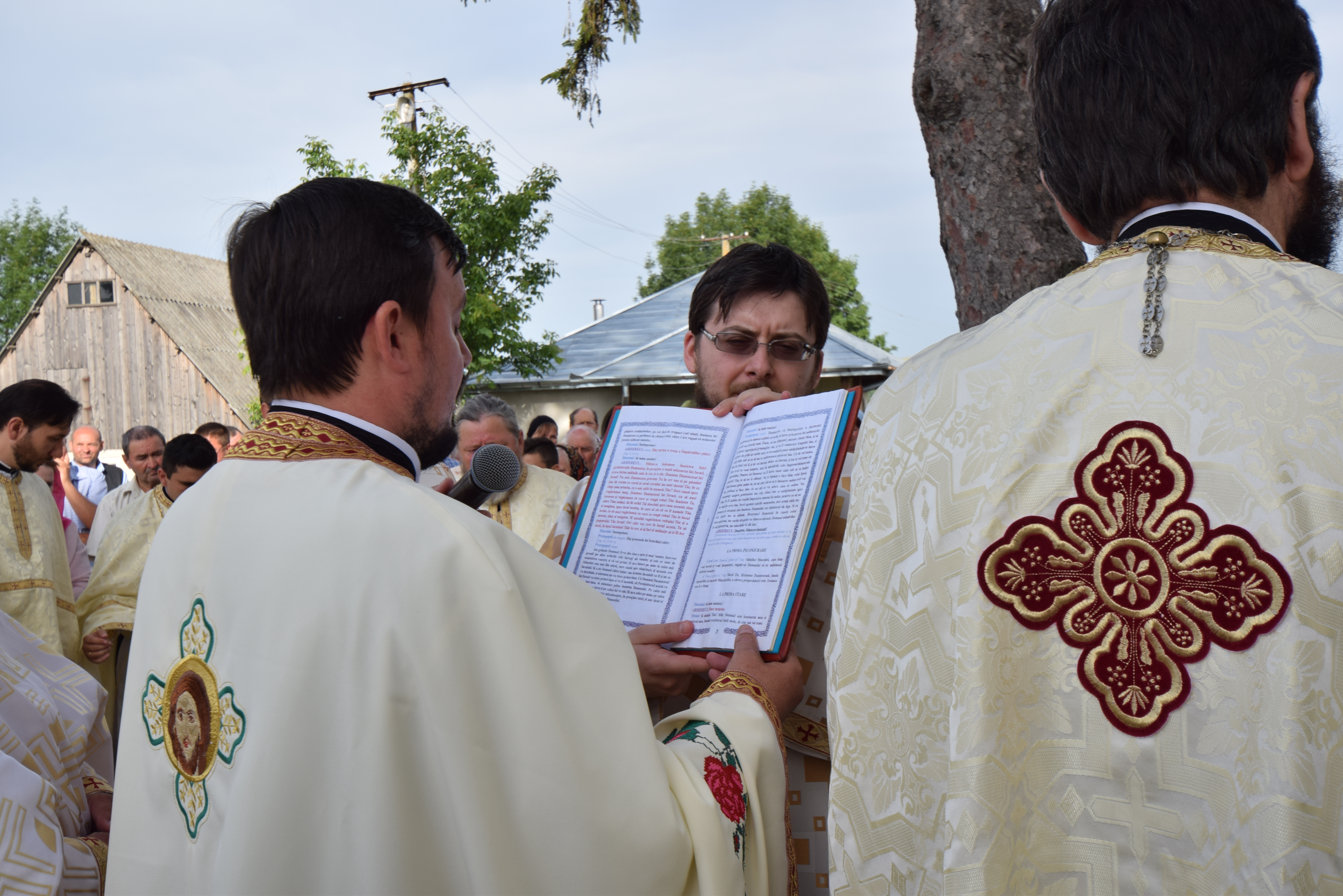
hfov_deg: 53.1
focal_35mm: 36
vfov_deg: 36.9
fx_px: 1343
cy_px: 448
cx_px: 672
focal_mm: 24
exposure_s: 1/125
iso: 100
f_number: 8
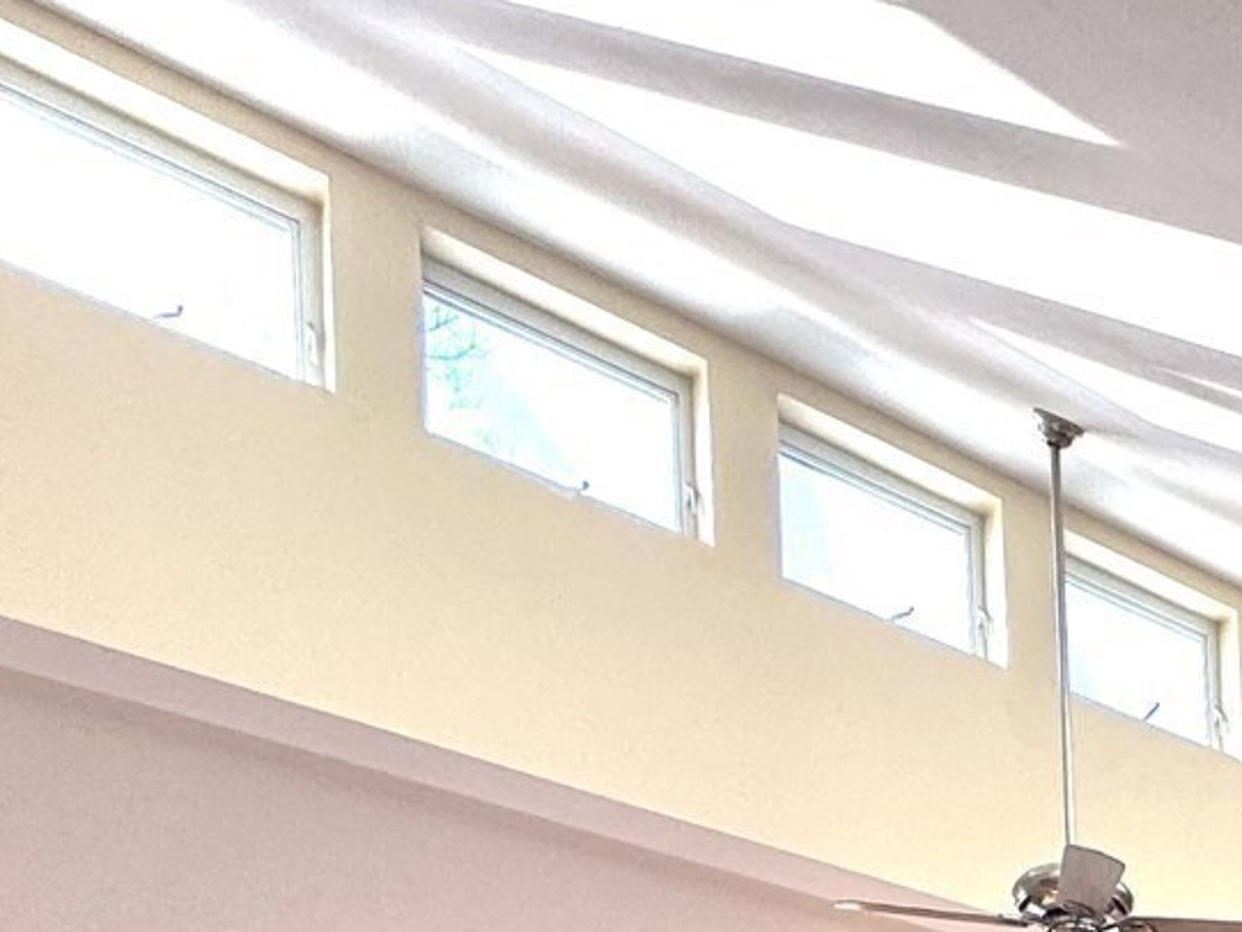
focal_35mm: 53
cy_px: 1671
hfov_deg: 30.0
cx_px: 1545
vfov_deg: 20.1
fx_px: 1902
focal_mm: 2.22
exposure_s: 1/99
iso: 64
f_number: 2.2
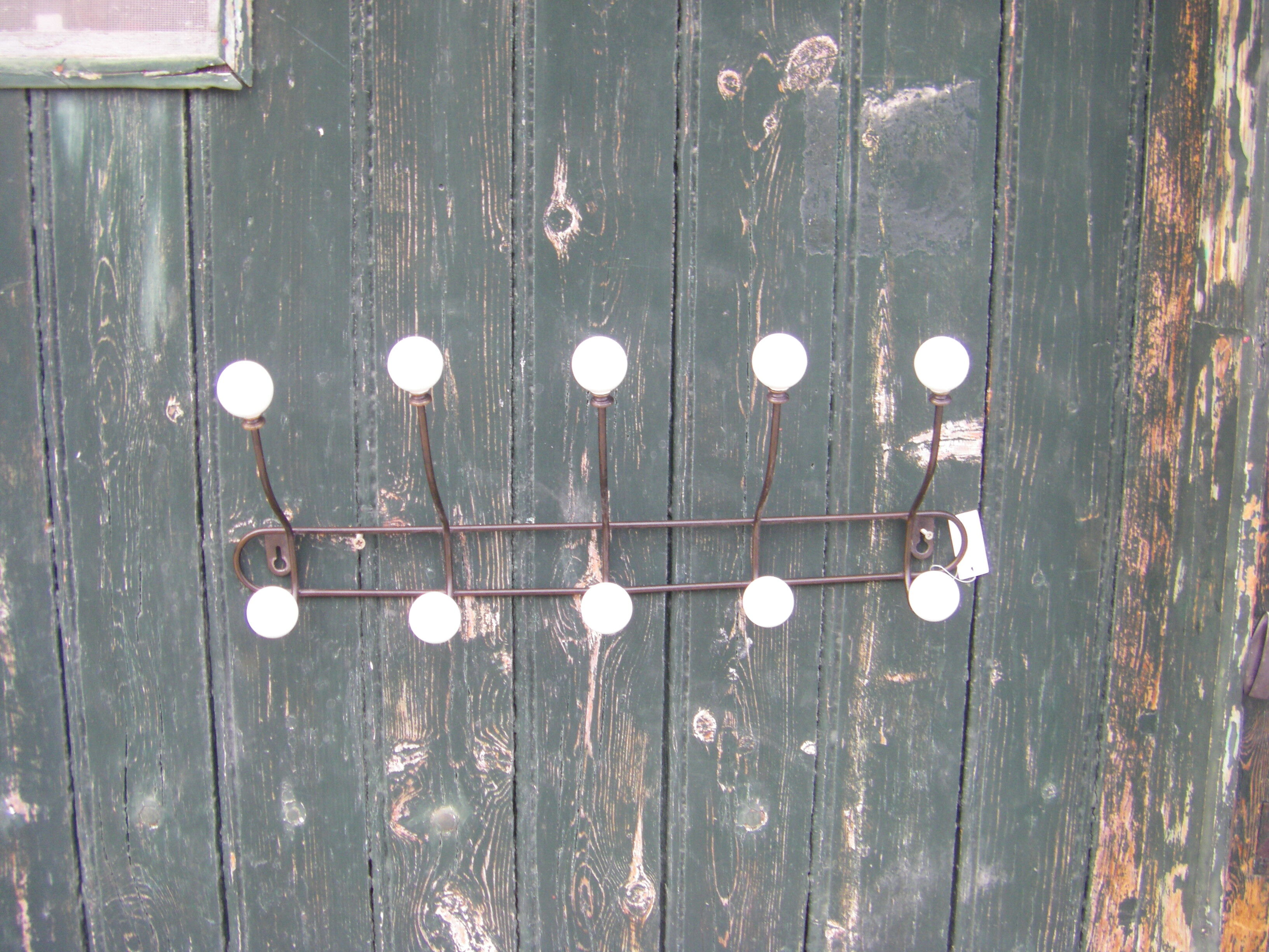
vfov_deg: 37.7
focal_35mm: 38
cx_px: 634
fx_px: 1393
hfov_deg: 49.0
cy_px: 476
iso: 160
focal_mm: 6.3
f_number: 3.5
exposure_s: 1/50
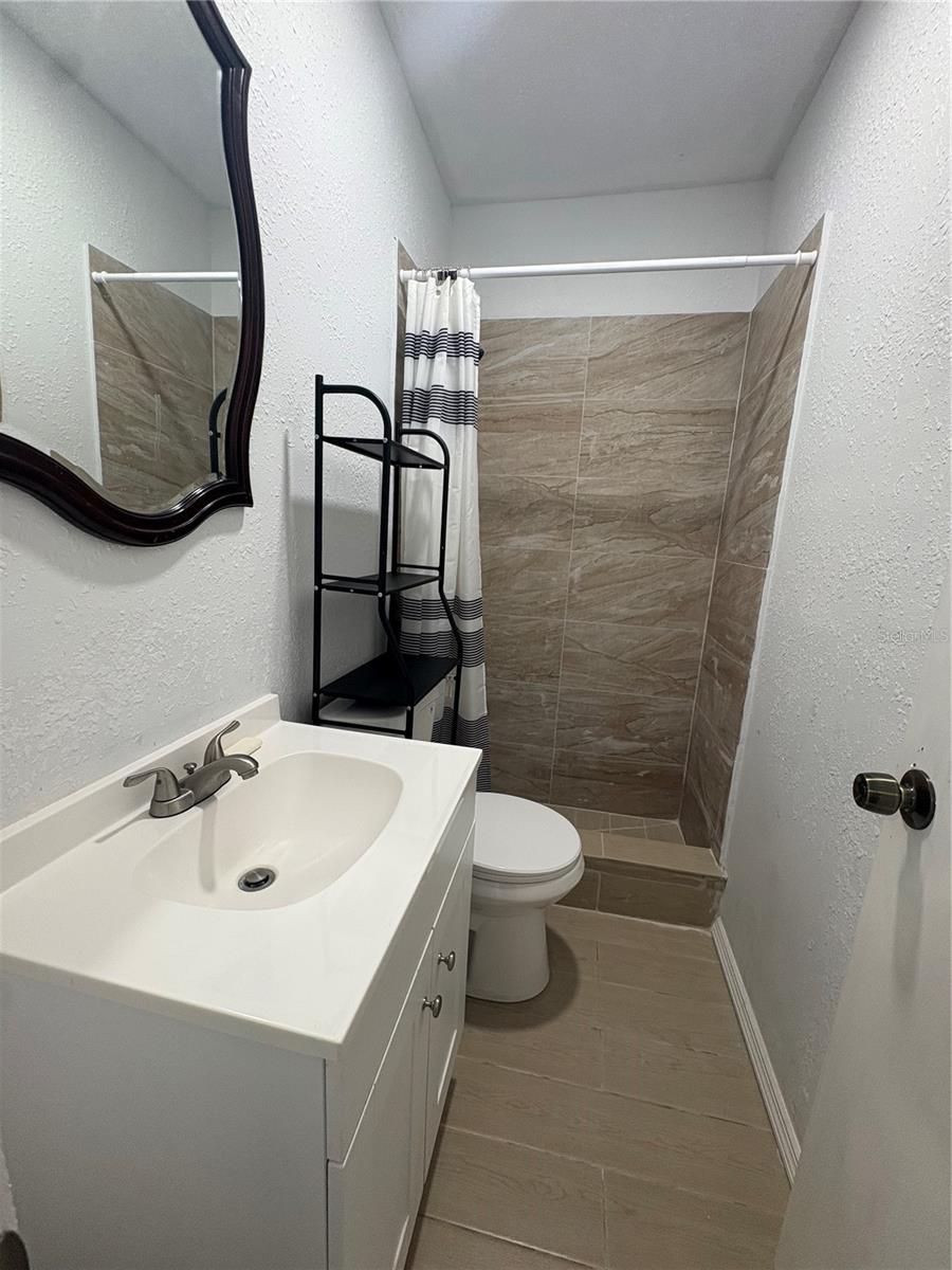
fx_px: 513
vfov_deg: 102.1
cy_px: 635
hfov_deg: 85.7
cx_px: 476
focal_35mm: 14
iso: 160
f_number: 2.2
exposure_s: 1/60
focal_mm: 2.22
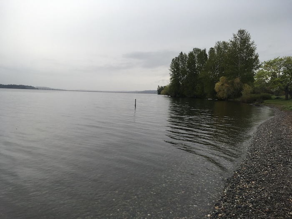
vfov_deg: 48.2
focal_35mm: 29
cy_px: 110
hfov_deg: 61.7
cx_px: 146
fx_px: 245
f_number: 2.2
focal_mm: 4.15
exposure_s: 1/305
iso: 25
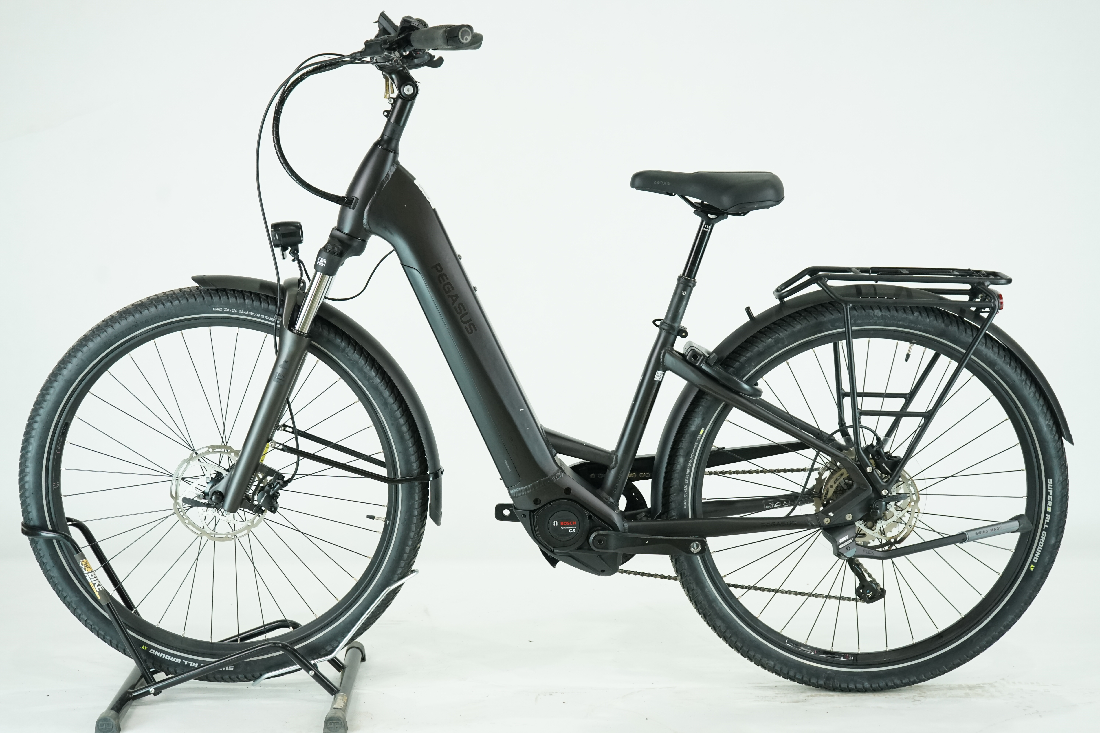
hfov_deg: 37.5
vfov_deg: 25.5
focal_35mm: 53
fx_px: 1619
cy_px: 366
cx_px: 550
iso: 1600
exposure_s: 1/200
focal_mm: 53
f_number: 5
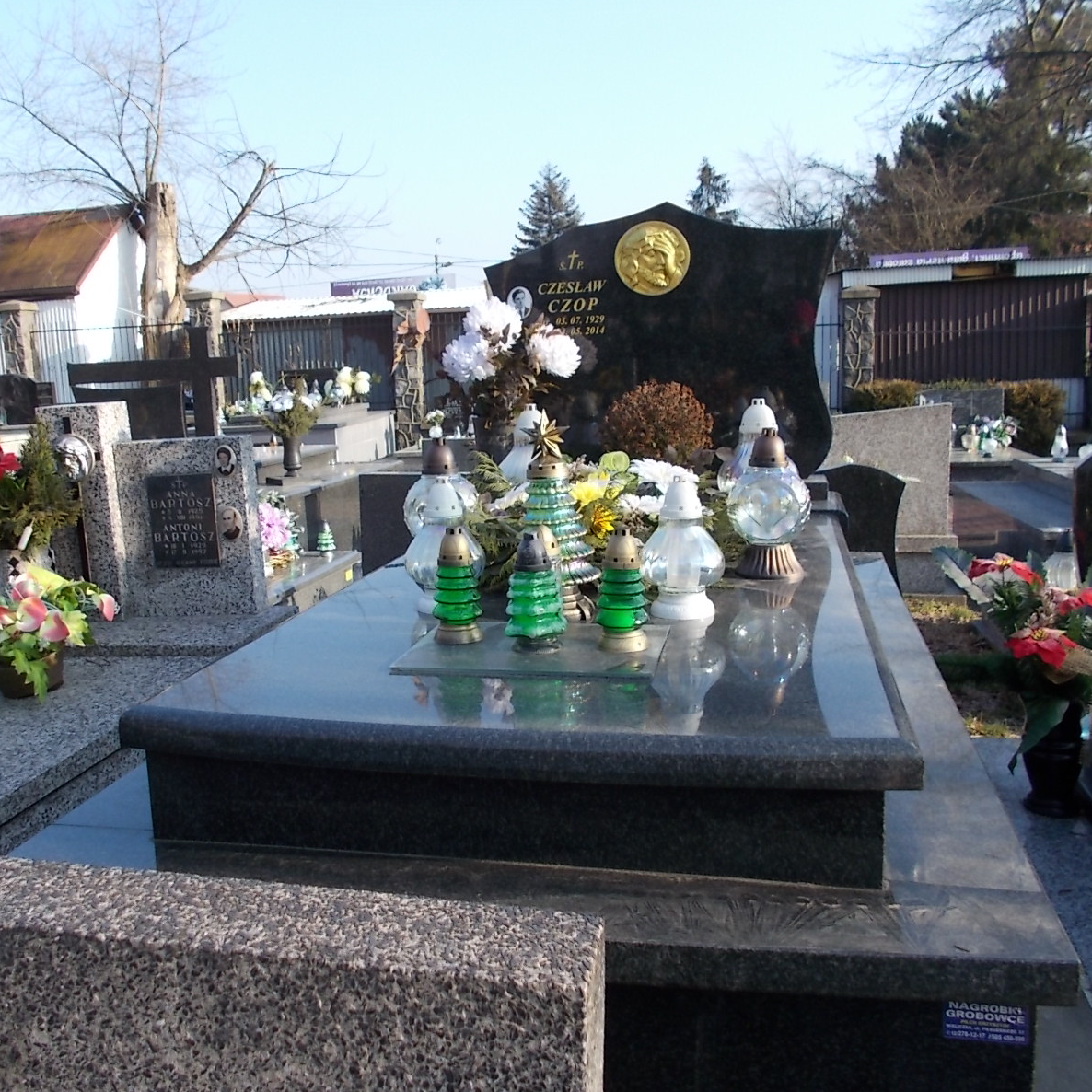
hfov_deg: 52.4
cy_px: 542
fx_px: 1106
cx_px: 492
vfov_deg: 52.5
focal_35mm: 31
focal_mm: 4.6
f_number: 3.2
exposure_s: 1/320
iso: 80
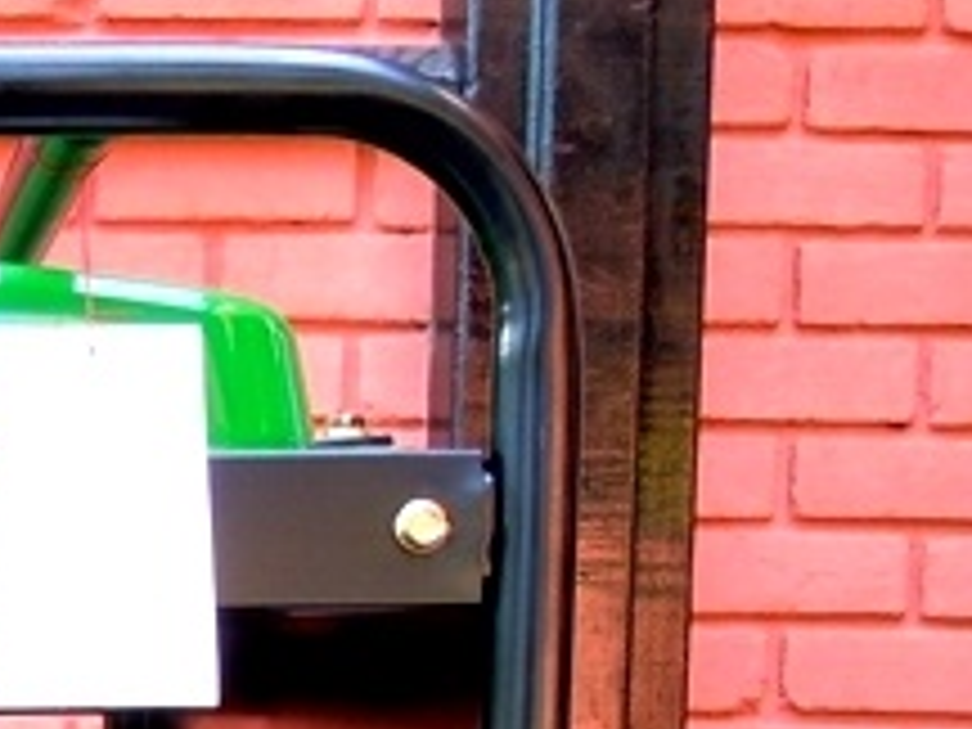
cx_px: -371
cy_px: 1073
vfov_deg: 15.0
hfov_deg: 19.3
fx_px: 2583
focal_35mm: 92
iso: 160
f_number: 3.5
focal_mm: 5.4
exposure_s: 1/60
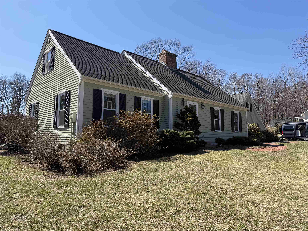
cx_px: 154
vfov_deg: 56.8
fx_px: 214
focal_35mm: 24
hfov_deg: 71.6
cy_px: 116
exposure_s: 1/3021
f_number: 1.78
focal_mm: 6.76
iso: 80
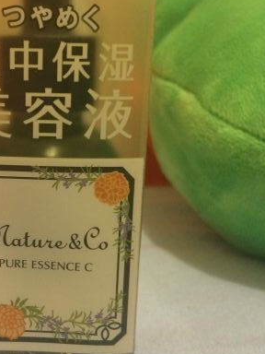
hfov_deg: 28.5
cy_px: 167
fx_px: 510
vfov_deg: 38.2
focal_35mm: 50
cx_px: 53
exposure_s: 1/15
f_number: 2.2
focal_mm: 4.12
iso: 320
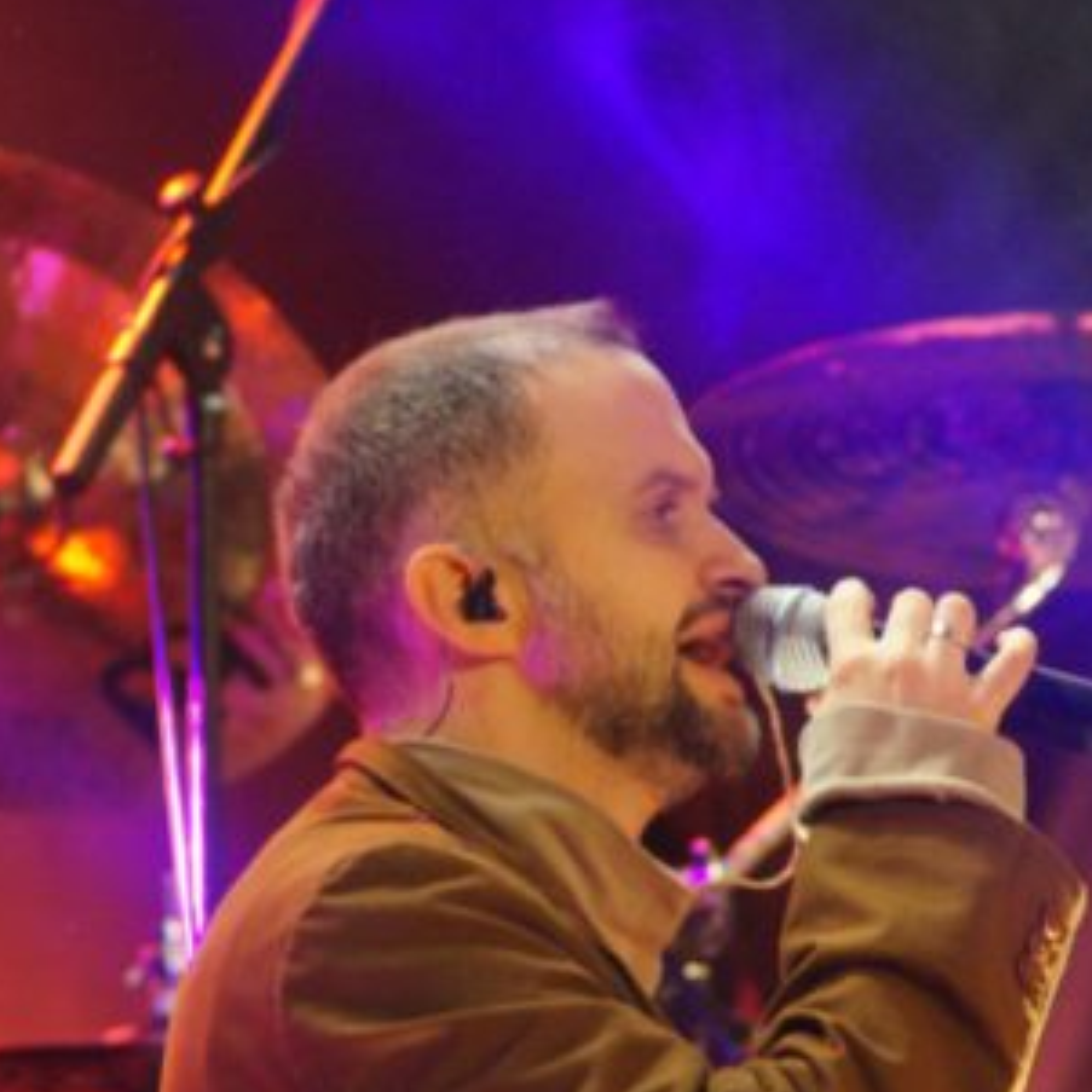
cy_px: 608
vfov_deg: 3.4
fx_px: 18523
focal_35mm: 519
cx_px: 479
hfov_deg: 3.4
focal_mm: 230
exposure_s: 1/100
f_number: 5
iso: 3200
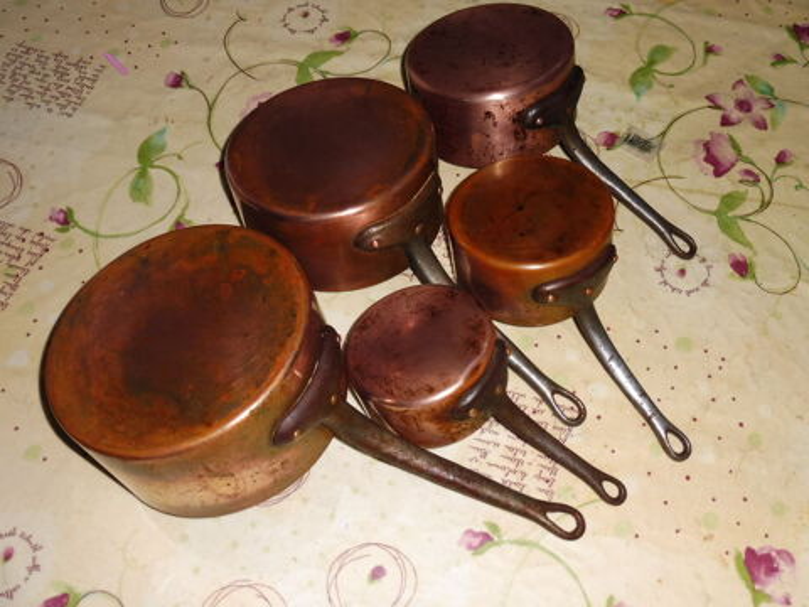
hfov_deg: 54.0
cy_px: 304
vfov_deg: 41.8
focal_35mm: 34
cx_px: 404
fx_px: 795
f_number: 3.7
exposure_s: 1/80
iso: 200
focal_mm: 6.1
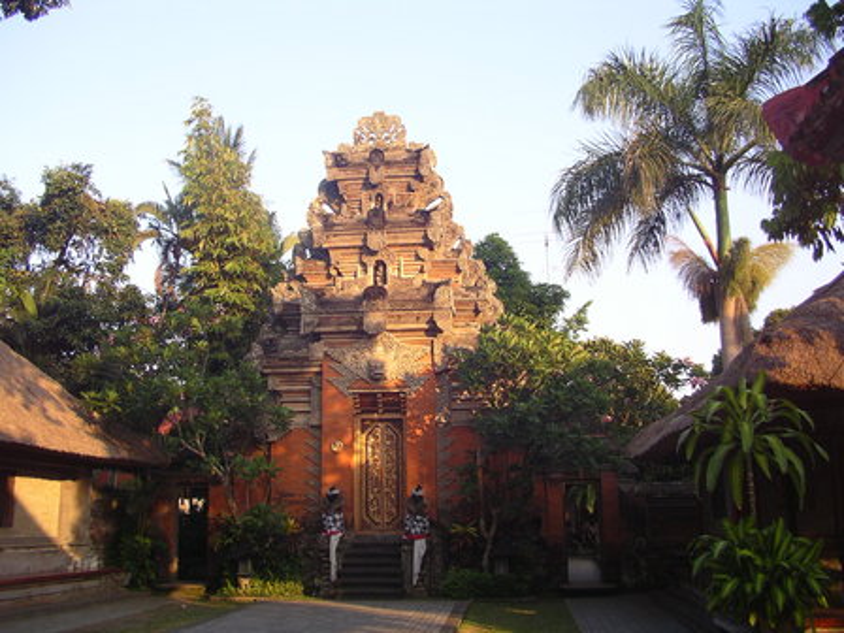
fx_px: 902
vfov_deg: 38.7
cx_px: 422
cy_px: 316
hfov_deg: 50.1
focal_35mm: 37
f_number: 2.8
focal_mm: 5.7
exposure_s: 1/200
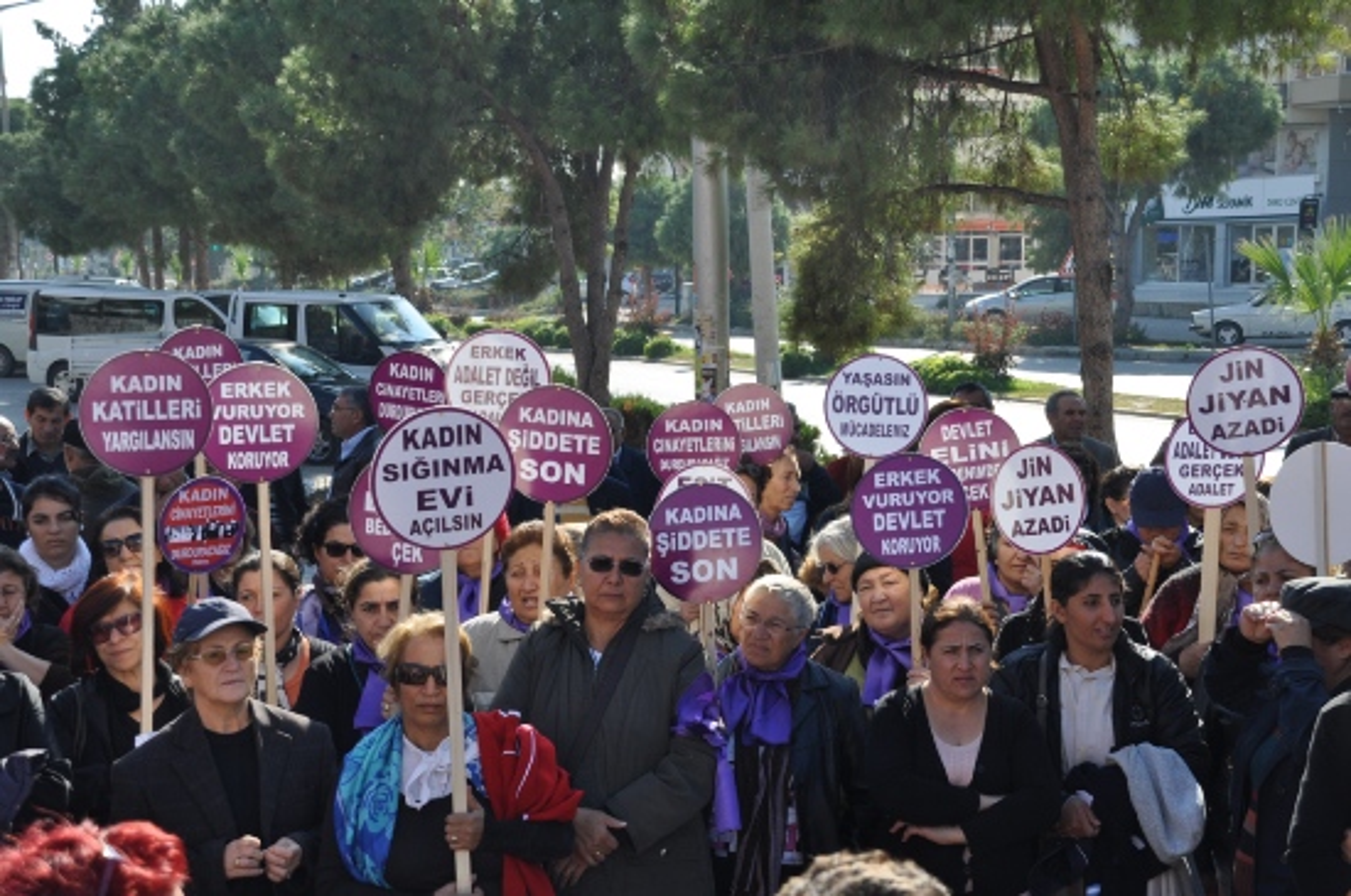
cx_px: 676
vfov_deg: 22.6
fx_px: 2248
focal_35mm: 60
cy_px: 448
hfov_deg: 33.4
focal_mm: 40
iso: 200
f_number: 8
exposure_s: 1/250
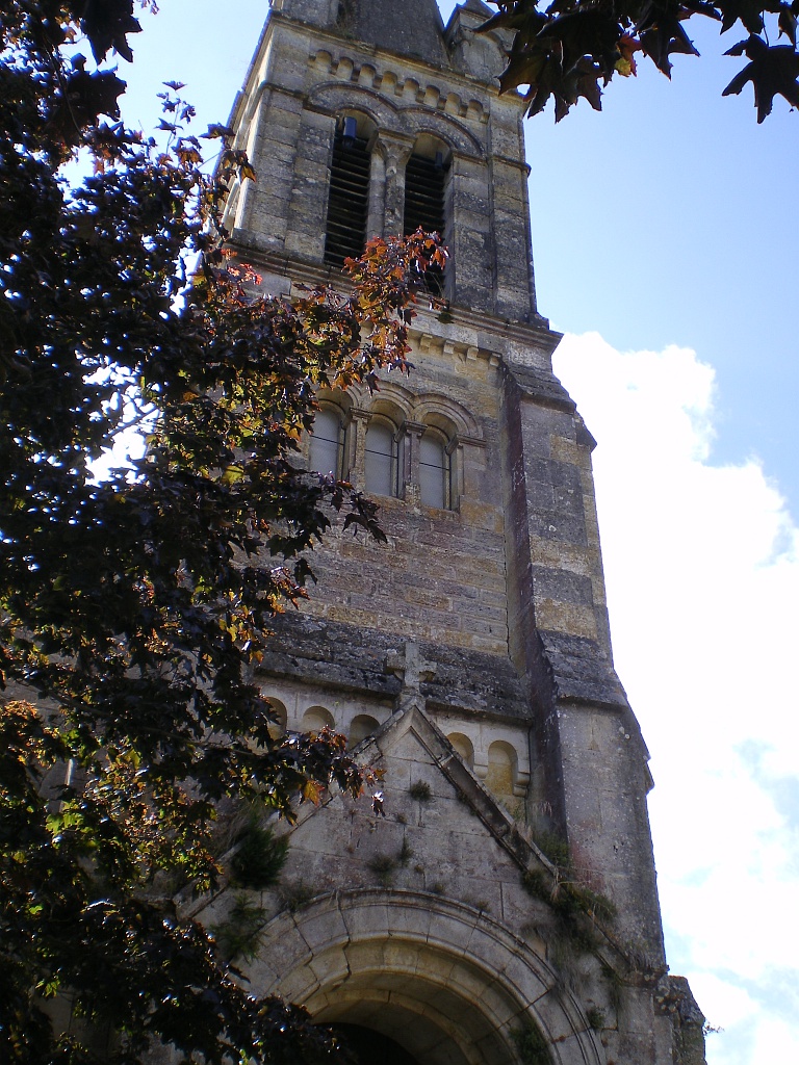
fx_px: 1169
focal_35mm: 38
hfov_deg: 37.7
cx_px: 400
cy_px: 532
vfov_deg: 49.0
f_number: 4.6
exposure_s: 1/160
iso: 64
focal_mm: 6.3
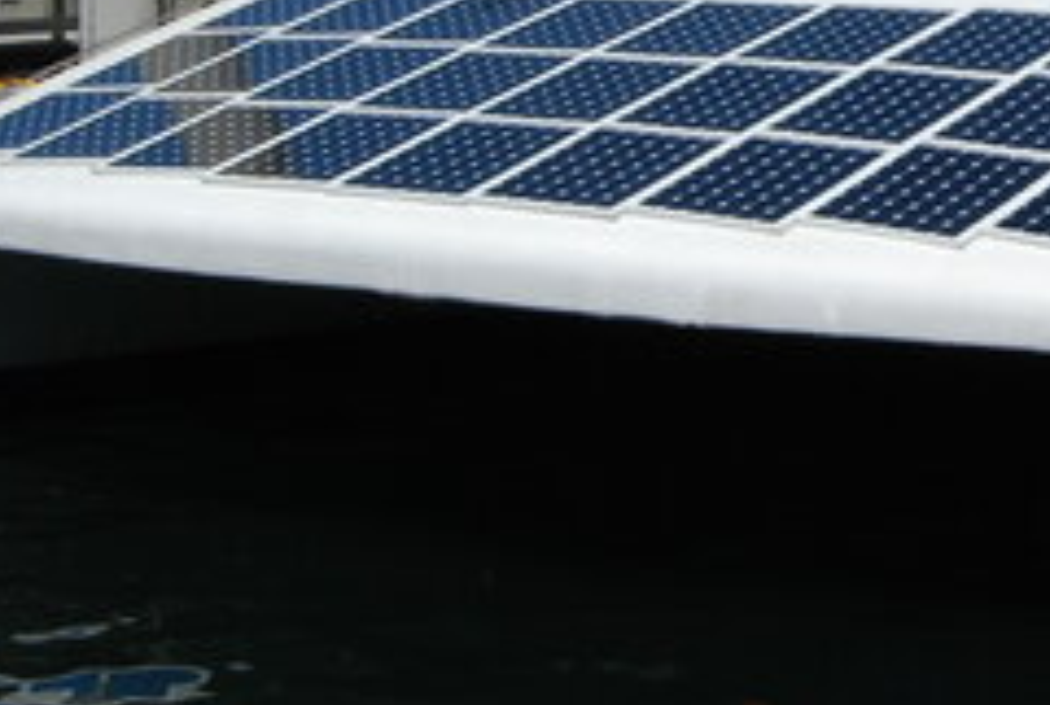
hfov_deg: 17.7
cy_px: -66
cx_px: 1094
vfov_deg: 12.1
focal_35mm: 112
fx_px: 3273
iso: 400
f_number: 13
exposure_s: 1/640
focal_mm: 28
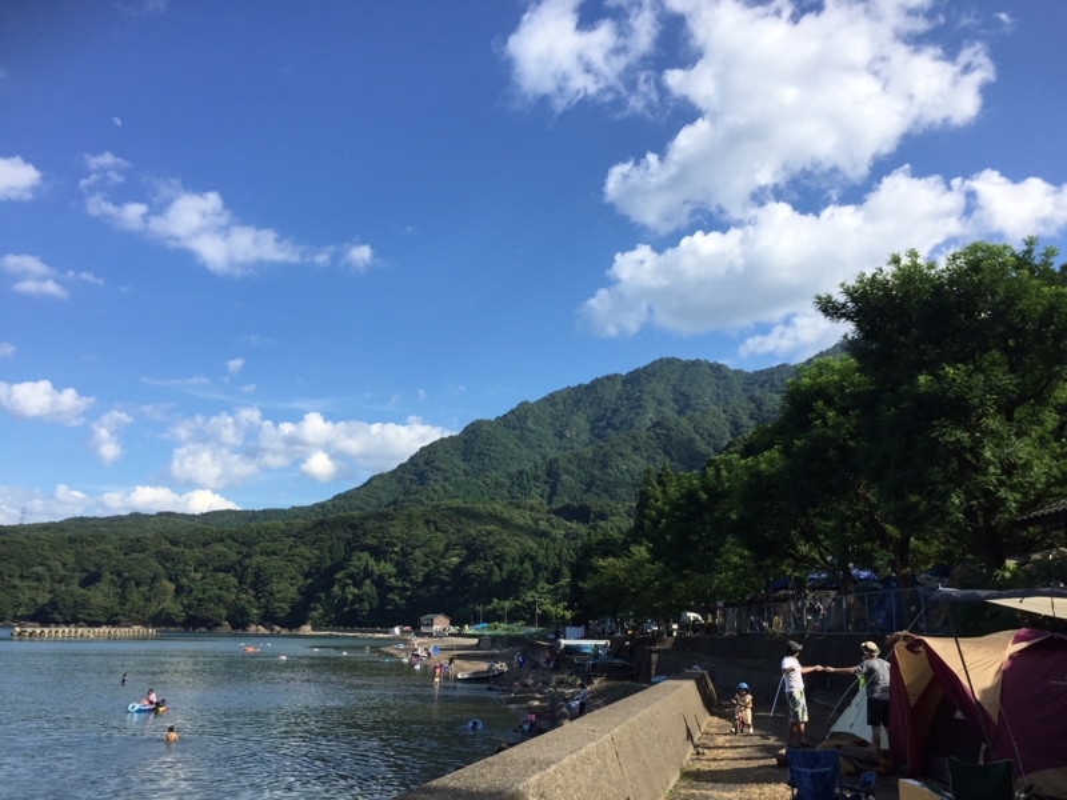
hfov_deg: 61.7
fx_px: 894
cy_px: 400
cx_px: 534
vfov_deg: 48.2
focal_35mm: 29
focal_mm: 4.15
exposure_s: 1/1799
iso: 32
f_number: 2.2
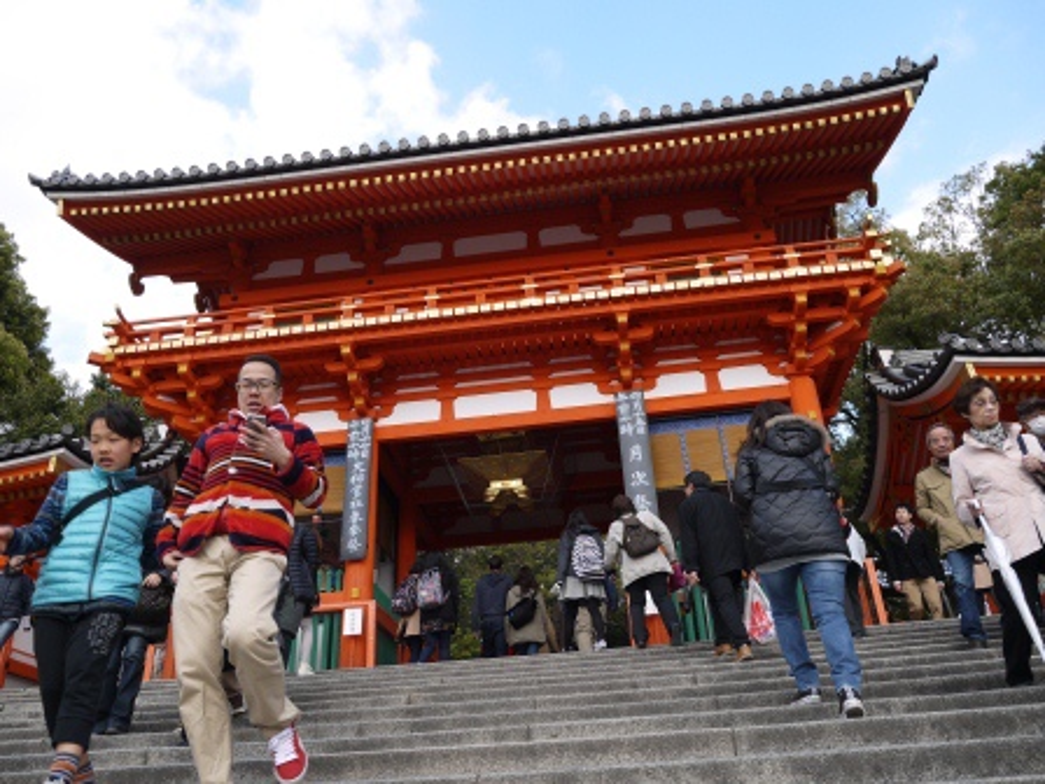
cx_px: 522
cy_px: 392
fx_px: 845
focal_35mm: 28
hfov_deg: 63.4
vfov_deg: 49.7
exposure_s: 1/200
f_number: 5.6
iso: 160
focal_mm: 14
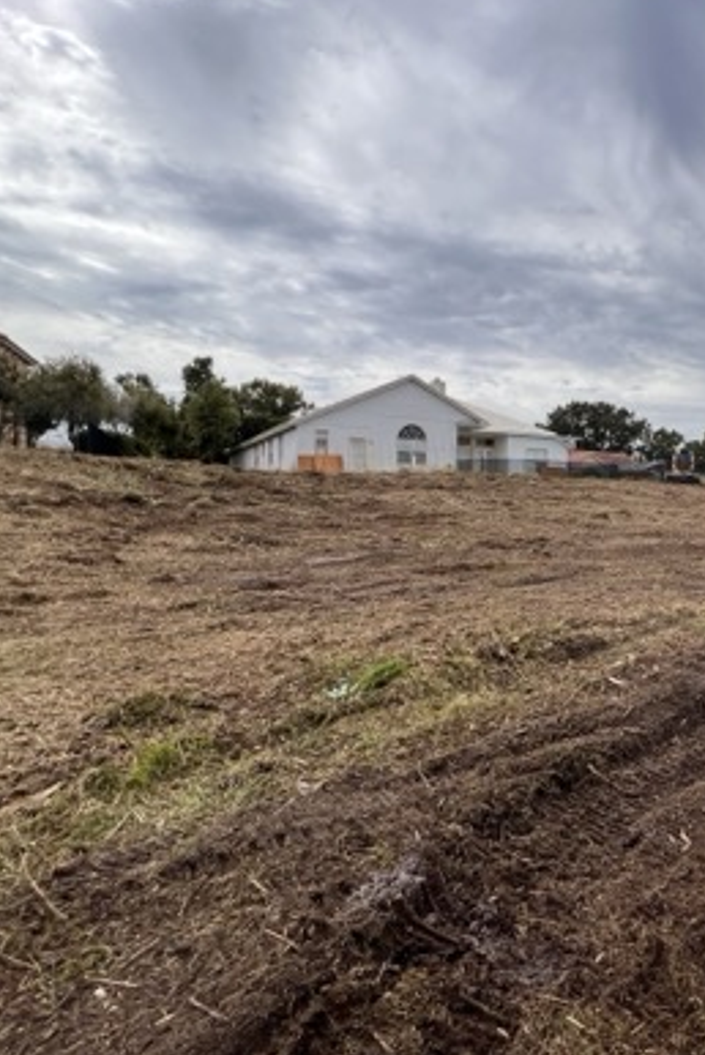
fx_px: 616
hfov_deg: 52.3
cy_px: 492
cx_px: 637
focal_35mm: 21
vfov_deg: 81.1
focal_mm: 1.57
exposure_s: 1/2053
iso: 32
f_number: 1.8
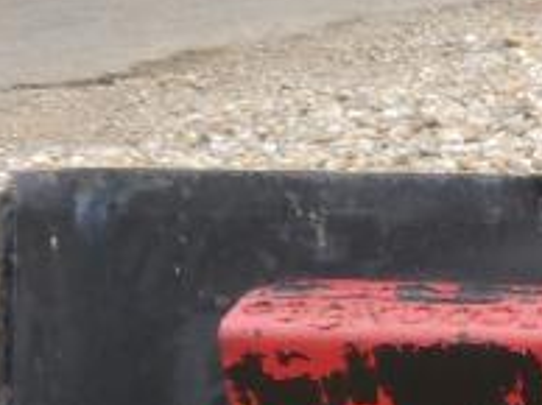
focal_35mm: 148
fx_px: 2314
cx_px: 1268
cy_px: 626
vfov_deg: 9.7
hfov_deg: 11.3
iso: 160
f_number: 5
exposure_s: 1/250
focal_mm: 14
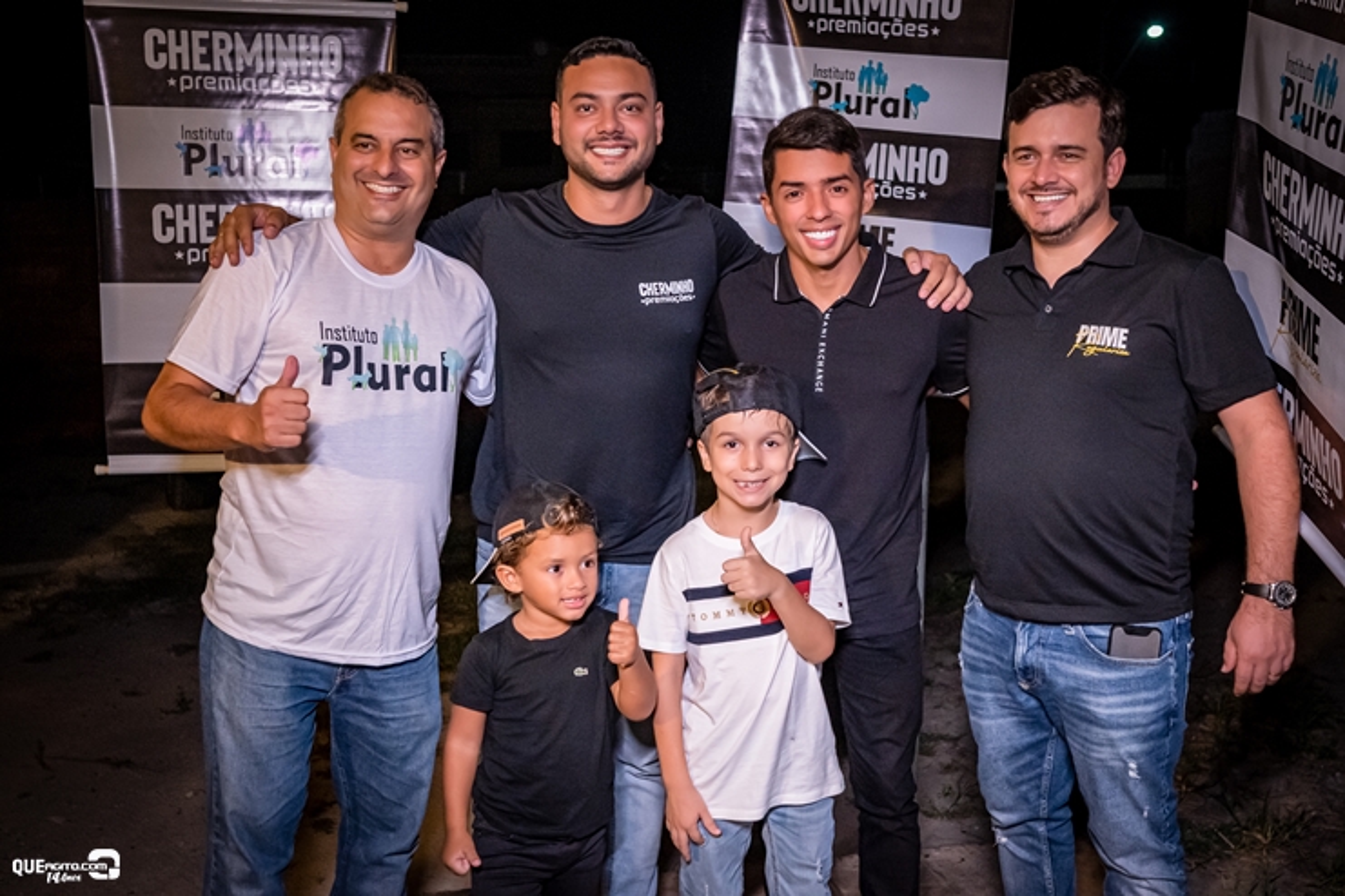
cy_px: 448
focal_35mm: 36
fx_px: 1345
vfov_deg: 36.9
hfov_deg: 53.1
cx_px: 672
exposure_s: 1/320
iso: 2500
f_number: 2.8
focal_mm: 24
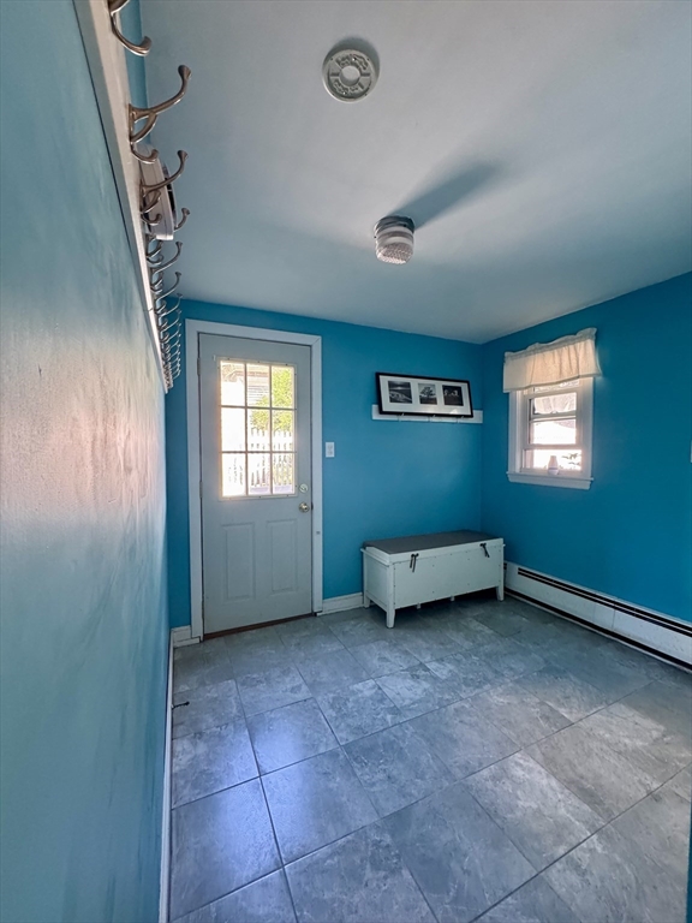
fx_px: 373
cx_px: 346
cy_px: 462
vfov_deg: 102.1
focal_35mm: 14
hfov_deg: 85.7
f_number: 2.2
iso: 320
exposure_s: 1/98
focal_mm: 2.22
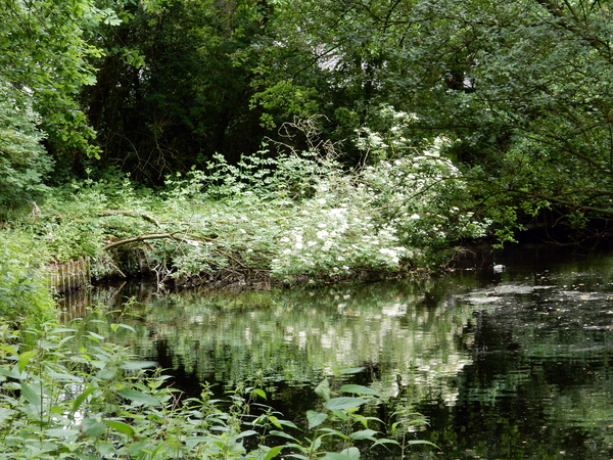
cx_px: 306
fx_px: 1753
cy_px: 230
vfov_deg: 14.9
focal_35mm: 99
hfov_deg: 19.8
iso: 180
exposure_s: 1/30
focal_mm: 17.6
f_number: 5.3
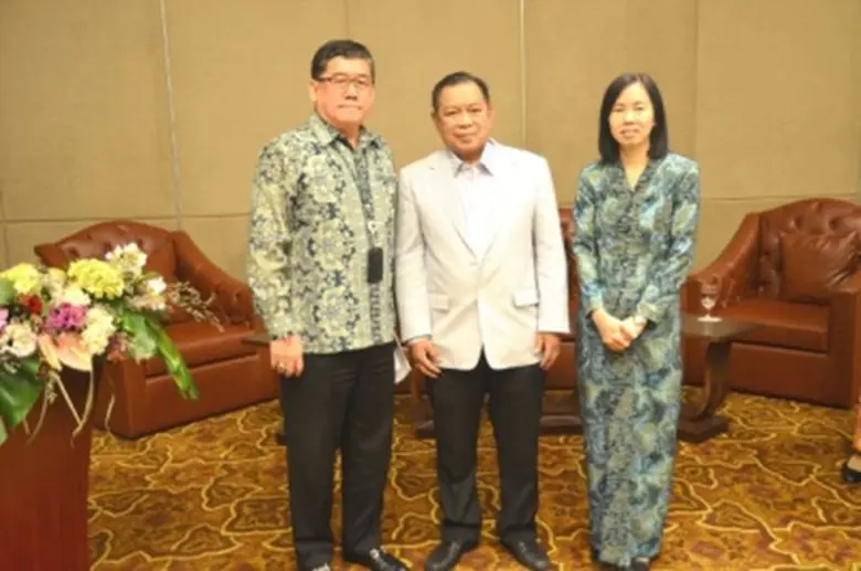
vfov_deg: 35.4
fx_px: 895
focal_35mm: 38
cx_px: 430
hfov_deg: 51.4
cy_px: 286
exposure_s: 1/8
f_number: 4
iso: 400
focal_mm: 25
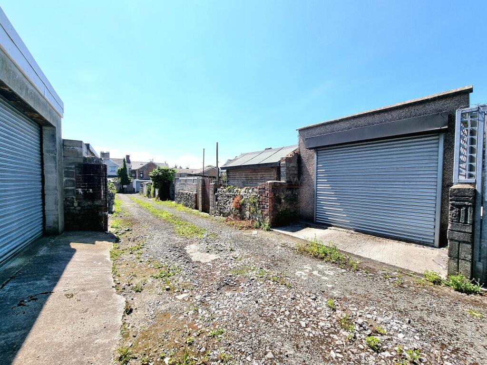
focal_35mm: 13
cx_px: 244
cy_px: 182
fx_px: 183
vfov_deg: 89.9
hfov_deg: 106.2
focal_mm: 2.2
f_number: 2.2
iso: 50
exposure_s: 1/2000
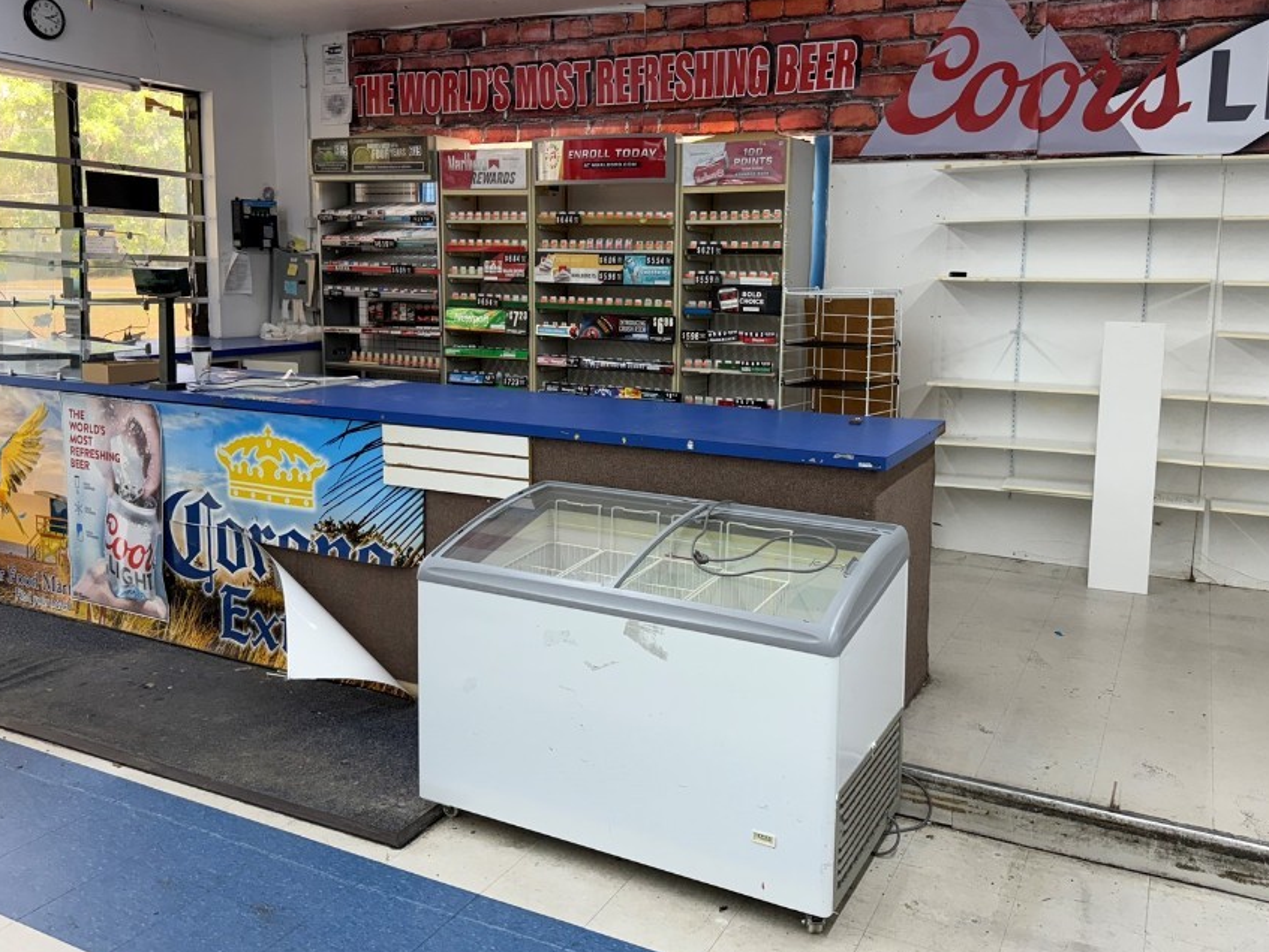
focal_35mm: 29
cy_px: 400
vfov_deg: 48.1
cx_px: 667
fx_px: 1064
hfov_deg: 61.6
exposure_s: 1/120
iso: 125
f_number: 1.78
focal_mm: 6.76
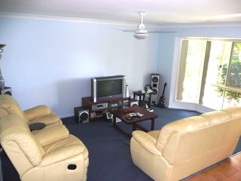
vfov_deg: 49.7
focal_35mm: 28
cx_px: 120
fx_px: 195
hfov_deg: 63.4
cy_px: 90
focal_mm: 4.6
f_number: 3.3
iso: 200
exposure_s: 1/30
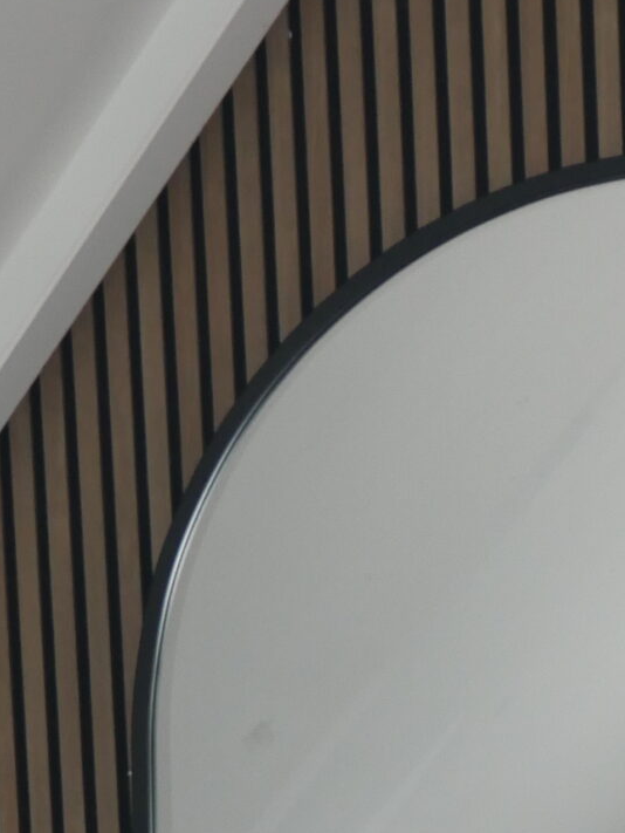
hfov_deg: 8.3
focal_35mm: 180
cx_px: 392
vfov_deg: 10.5
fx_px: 4329
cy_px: 1343
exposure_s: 1/60
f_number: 5.3
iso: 800
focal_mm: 25
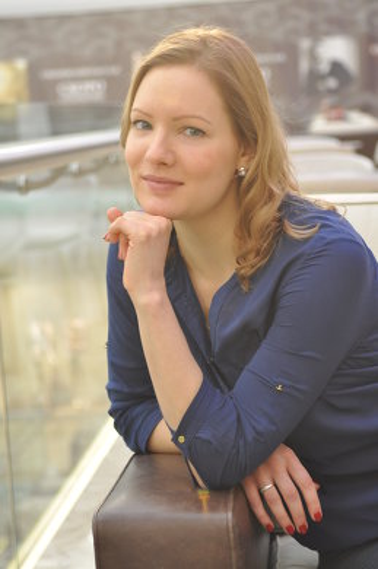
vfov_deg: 24.6
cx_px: 189
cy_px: 284
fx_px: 1303
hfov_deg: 16.5
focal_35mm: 82
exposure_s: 1/25
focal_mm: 55
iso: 250
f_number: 4
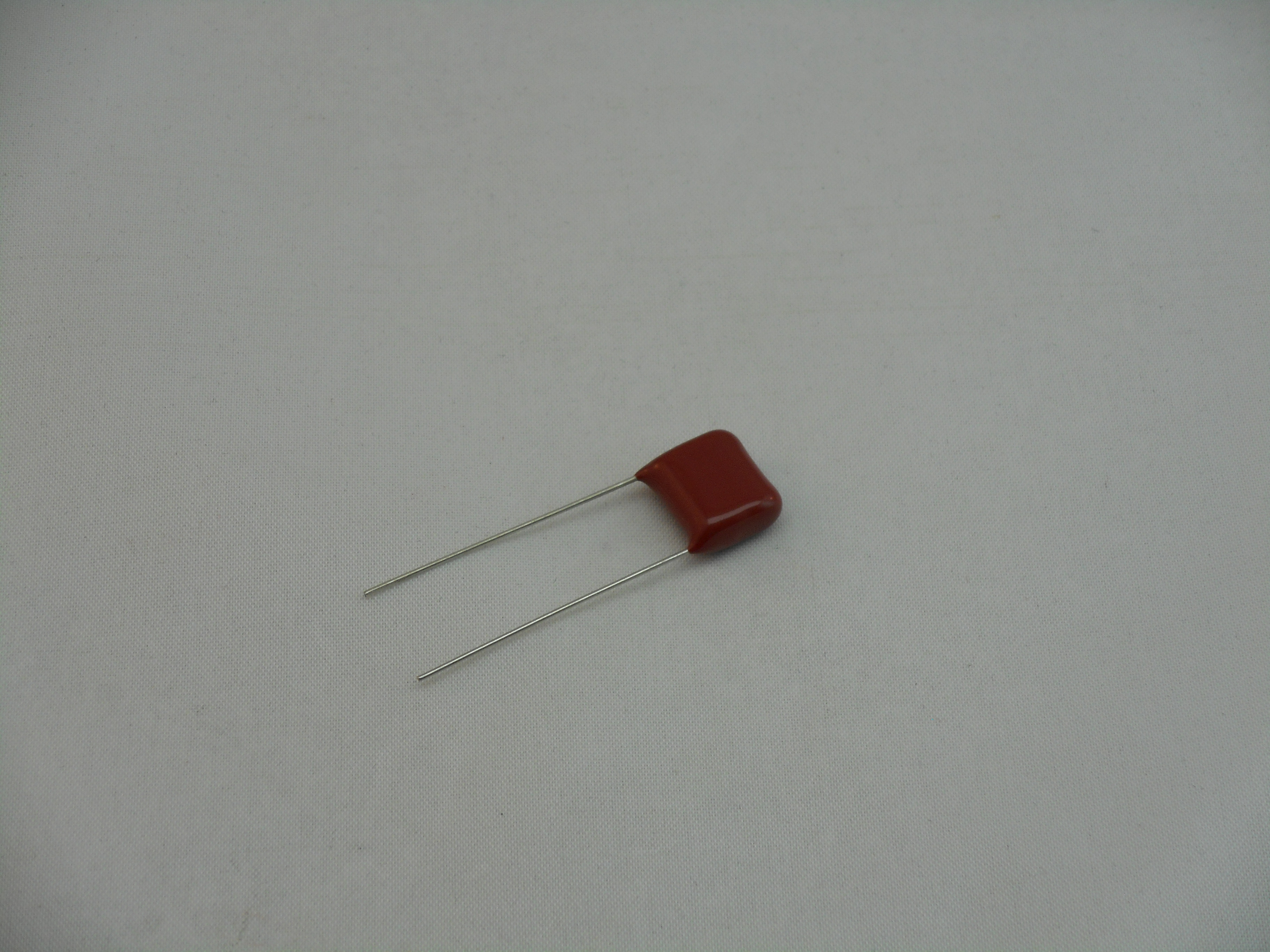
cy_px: 476
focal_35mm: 102
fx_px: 3742
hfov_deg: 19.3
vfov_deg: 14.5
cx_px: 635
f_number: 5.8
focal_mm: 18.2
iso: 110
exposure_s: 1/60
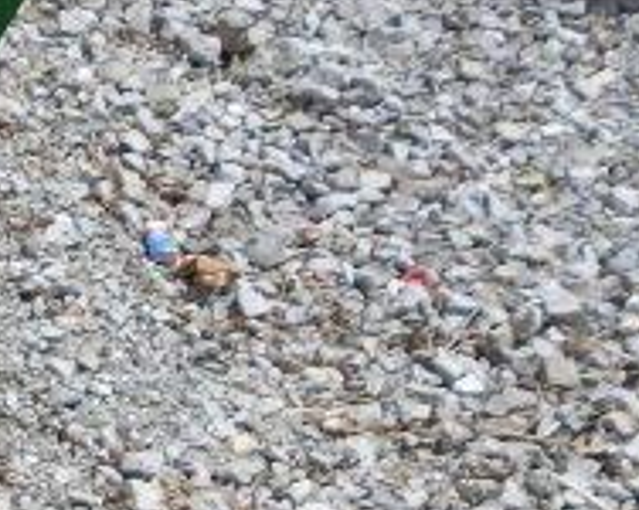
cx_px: -894
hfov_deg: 12.7
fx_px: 2210
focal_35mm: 117
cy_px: 884
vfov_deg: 12.2
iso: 125
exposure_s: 1/640
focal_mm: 4
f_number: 6
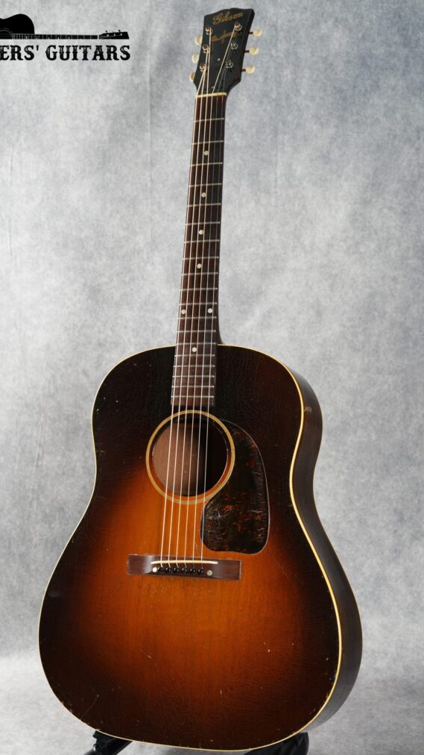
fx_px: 1060
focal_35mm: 53
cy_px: 377
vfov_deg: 39.2
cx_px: 184
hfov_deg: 22.6
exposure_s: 1/1.6
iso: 320
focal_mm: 50
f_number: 6.3
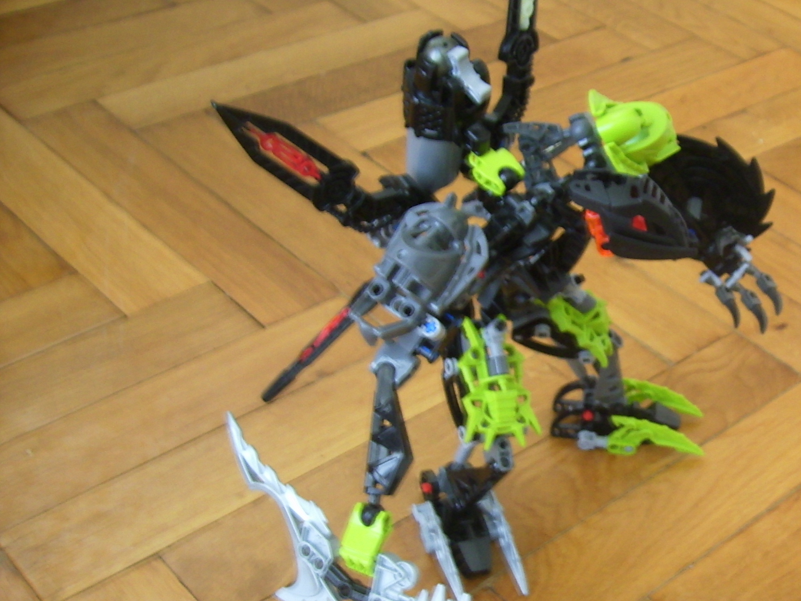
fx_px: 1157
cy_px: 363
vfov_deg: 29.0
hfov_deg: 37.0
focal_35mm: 50
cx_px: 625
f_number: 2.8
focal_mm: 5.99
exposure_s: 1/3
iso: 50
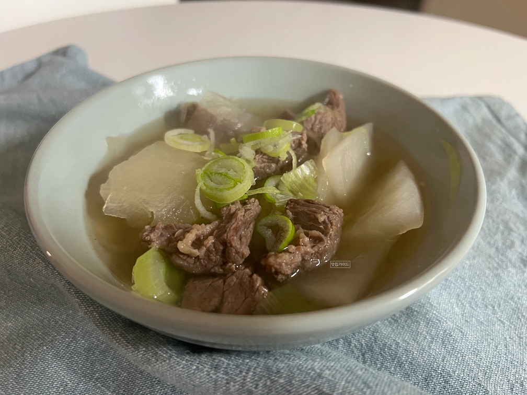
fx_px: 396
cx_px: 264
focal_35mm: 26
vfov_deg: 53.1
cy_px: 198
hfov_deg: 67.3
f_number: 1.5
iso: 400
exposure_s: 1/59
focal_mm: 5.7
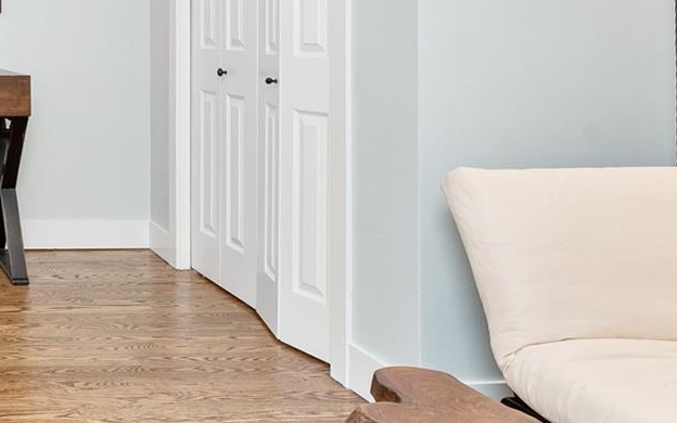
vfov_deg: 26.2
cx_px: -169
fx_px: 867
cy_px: 20
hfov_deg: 33.3
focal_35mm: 47
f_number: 8
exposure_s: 1/1.25
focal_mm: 18
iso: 400
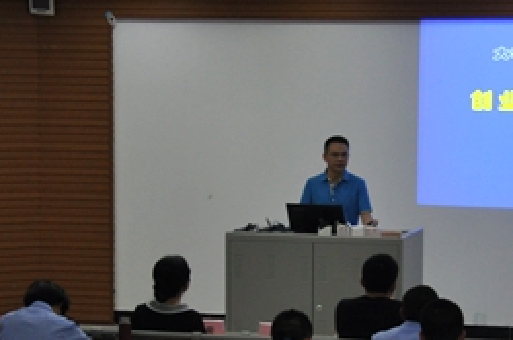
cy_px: 260
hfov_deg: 15.2
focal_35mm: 135
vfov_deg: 10.1
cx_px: 326
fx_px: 1921
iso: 800
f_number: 4.8
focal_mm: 45
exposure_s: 1/50
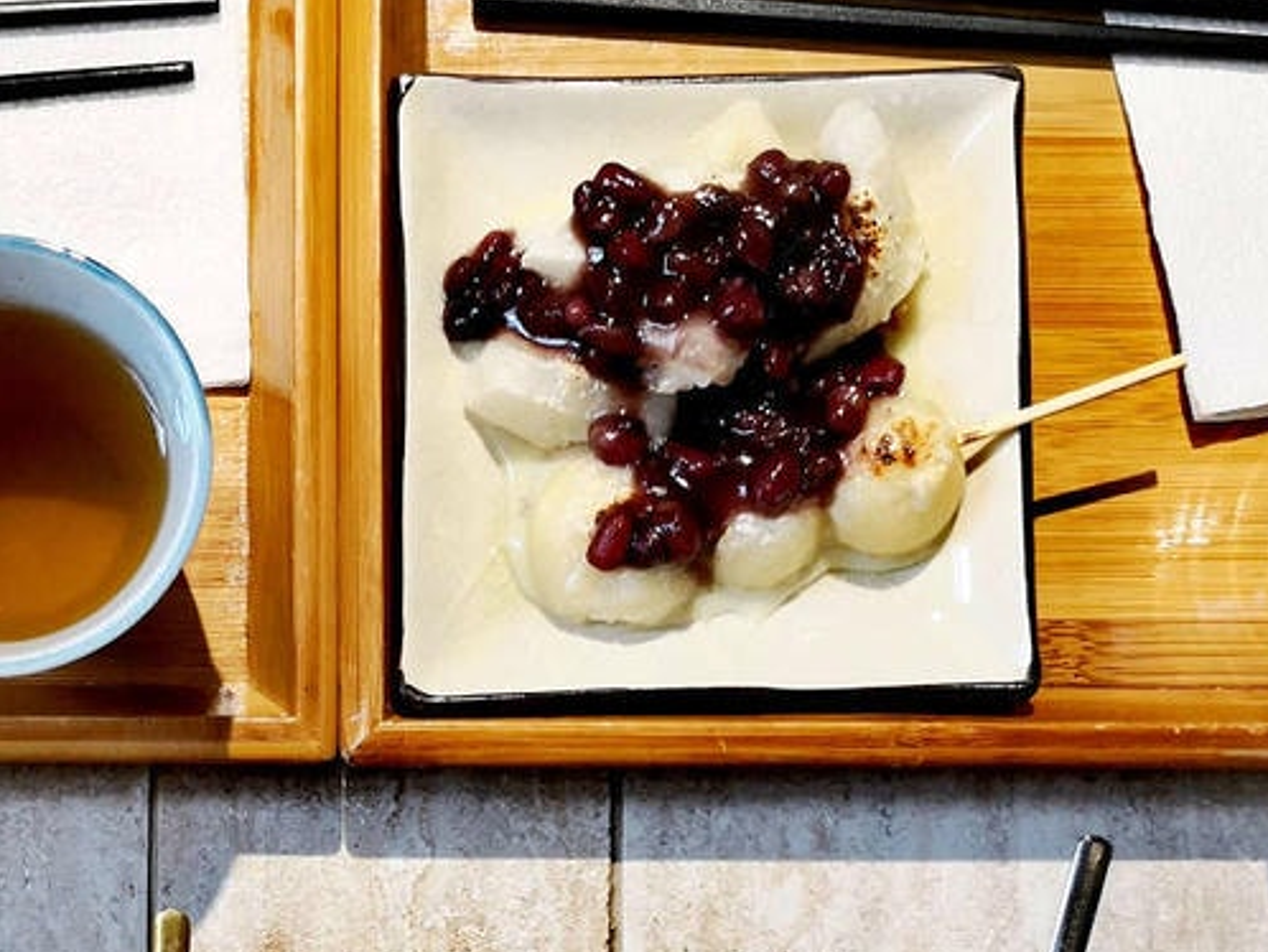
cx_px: 382
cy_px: 975
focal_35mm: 65
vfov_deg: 21.7
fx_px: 2382
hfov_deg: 29.5
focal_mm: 3.95
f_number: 1.6
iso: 64
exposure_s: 1/50
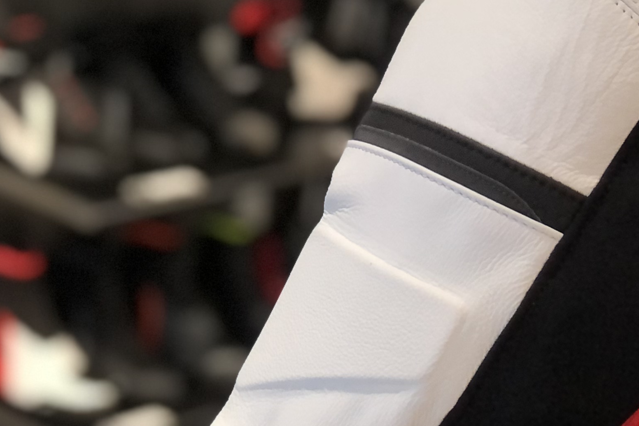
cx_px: 496
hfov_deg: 13.3
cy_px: 410
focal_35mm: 154
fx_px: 2734
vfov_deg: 8.9
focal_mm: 6.6
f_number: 2.8
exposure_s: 1/30
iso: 80
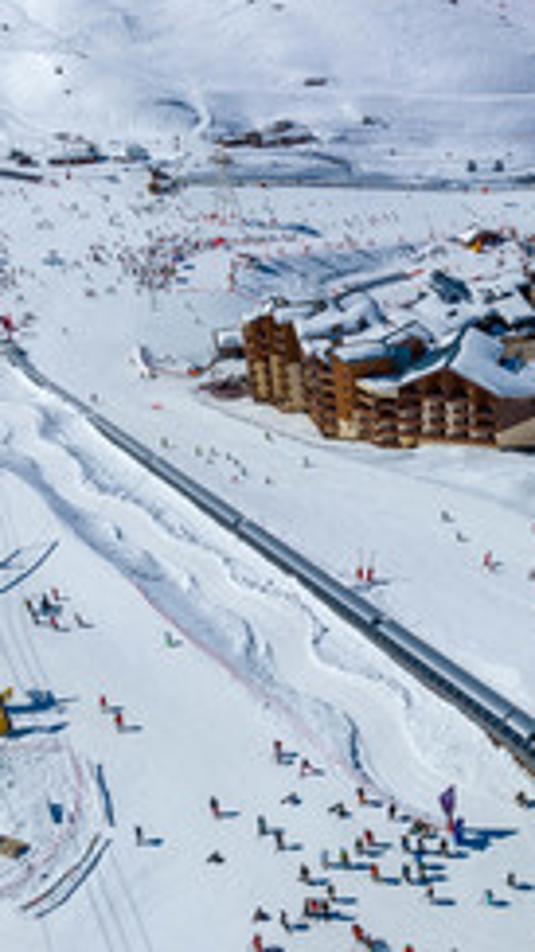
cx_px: 508
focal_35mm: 40
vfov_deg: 50.4
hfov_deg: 28.2
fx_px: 1010
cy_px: 531
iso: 100
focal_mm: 12.3
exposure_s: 1/640
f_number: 11
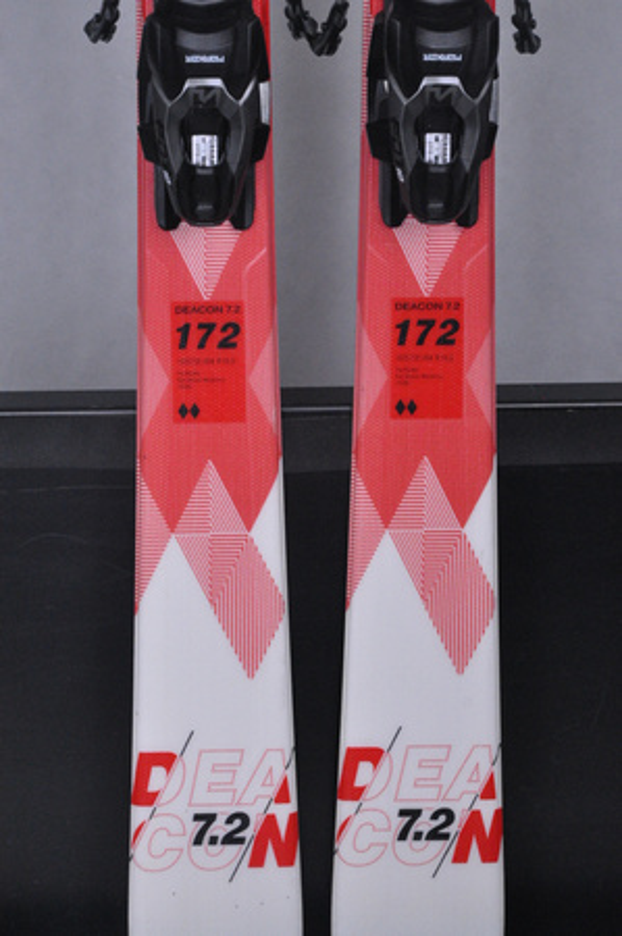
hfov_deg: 12.2
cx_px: 311
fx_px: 2922
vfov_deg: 18.2
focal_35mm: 112
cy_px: 468
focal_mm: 75
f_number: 9.5
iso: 3200
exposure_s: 1/125
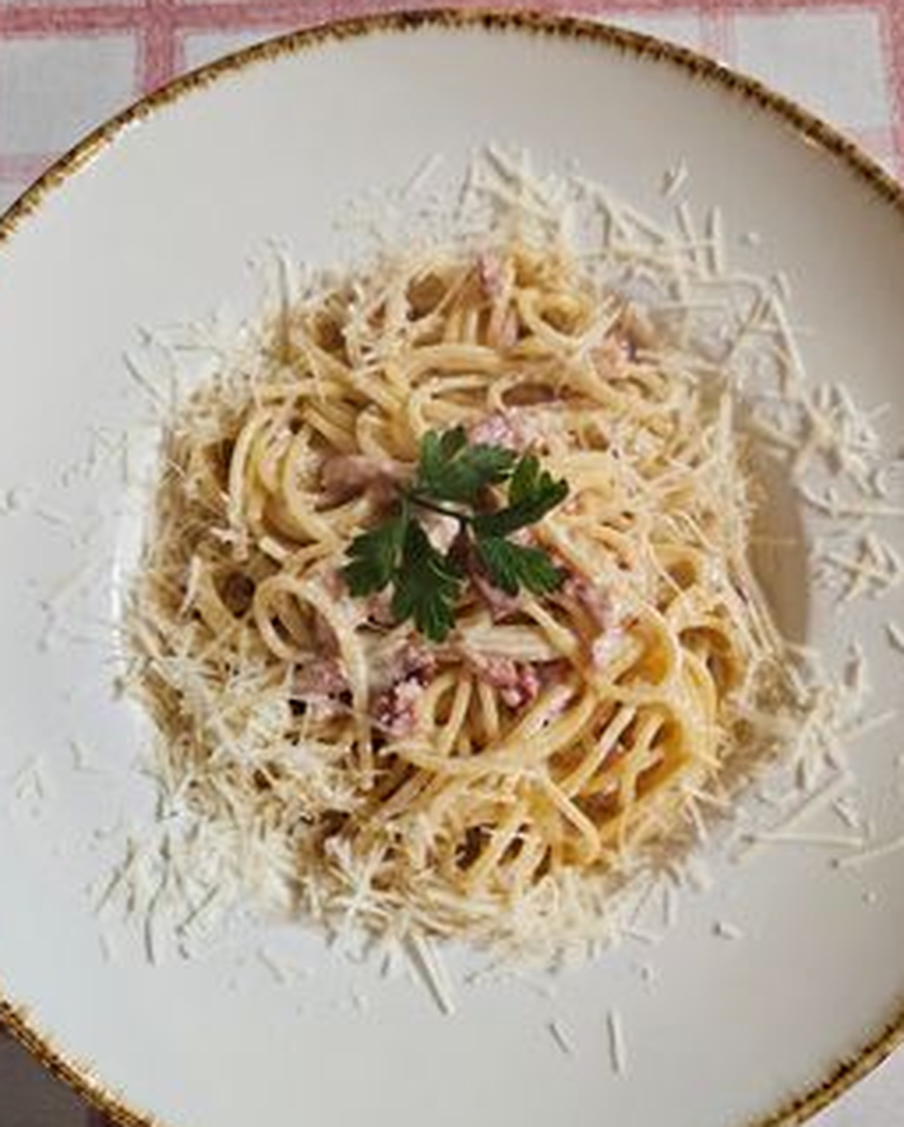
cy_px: 592
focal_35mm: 30
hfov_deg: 48.6
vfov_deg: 58.7
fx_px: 1001
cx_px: 466
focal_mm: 5.4
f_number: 1.8
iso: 800
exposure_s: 1/142
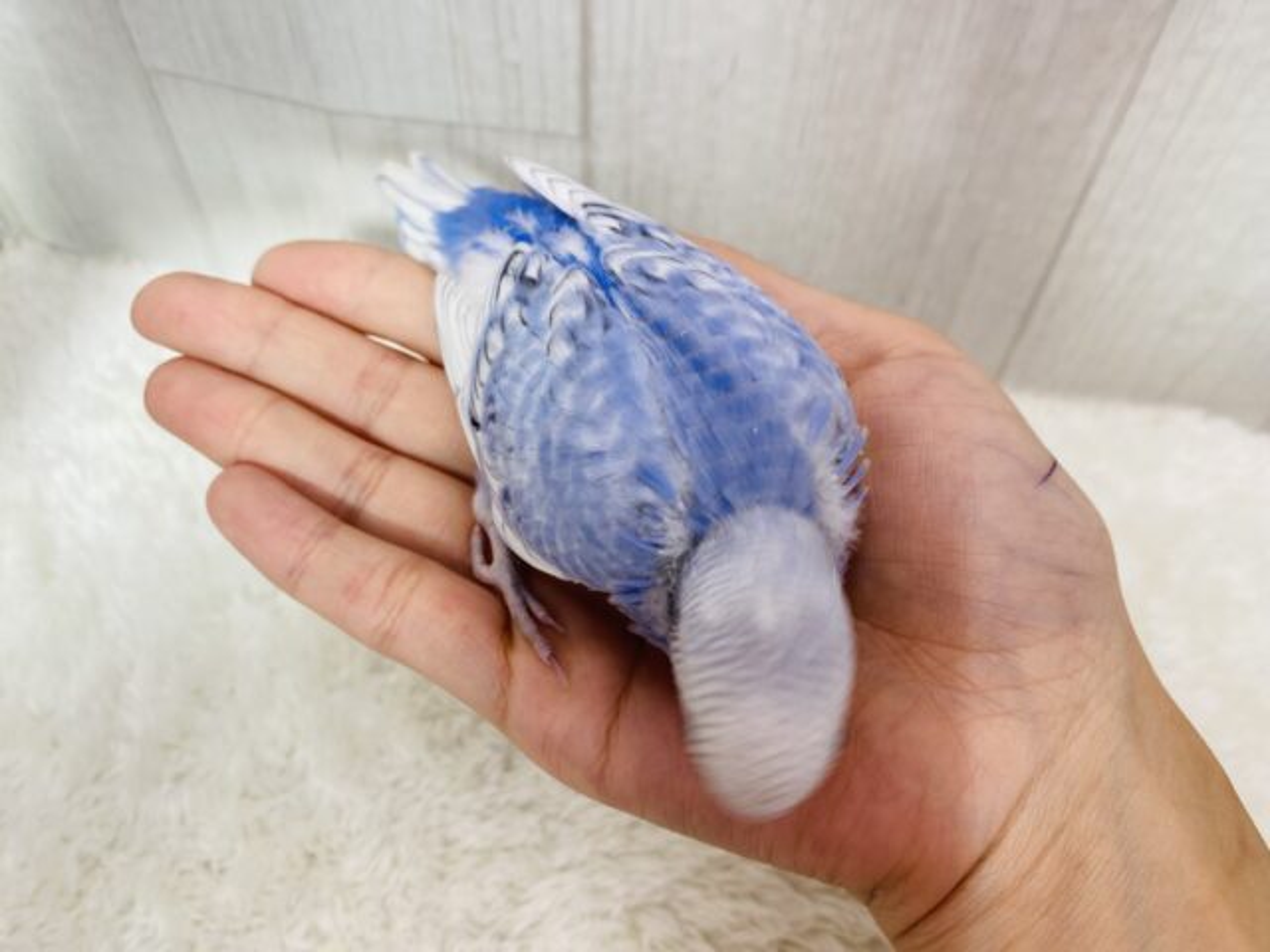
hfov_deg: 69.4
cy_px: 476
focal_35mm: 25
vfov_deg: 54.9
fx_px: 917
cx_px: 635
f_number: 1.8
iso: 40
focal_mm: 4.25
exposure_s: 1/100
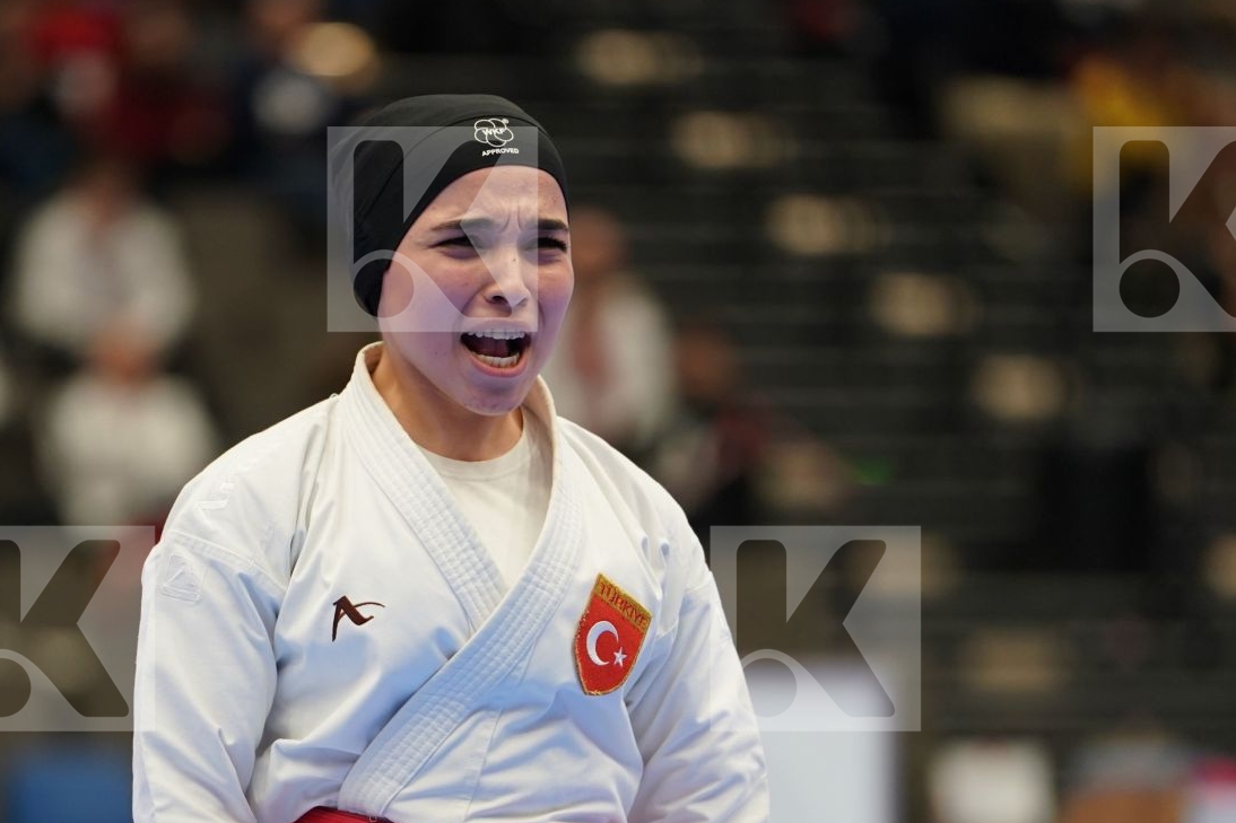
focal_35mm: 329
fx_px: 11293
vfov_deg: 4.2
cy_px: 629
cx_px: 433
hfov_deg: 6.3
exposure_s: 1/320
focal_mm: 200
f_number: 2.8
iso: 1000
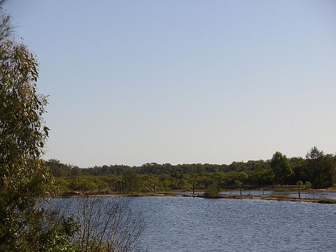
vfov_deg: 12.1
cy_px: 126
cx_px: 168
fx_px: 1184
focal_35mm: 122
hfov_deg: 16.1
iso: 50
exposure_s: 1/966
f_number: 4.3
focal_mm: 20.2
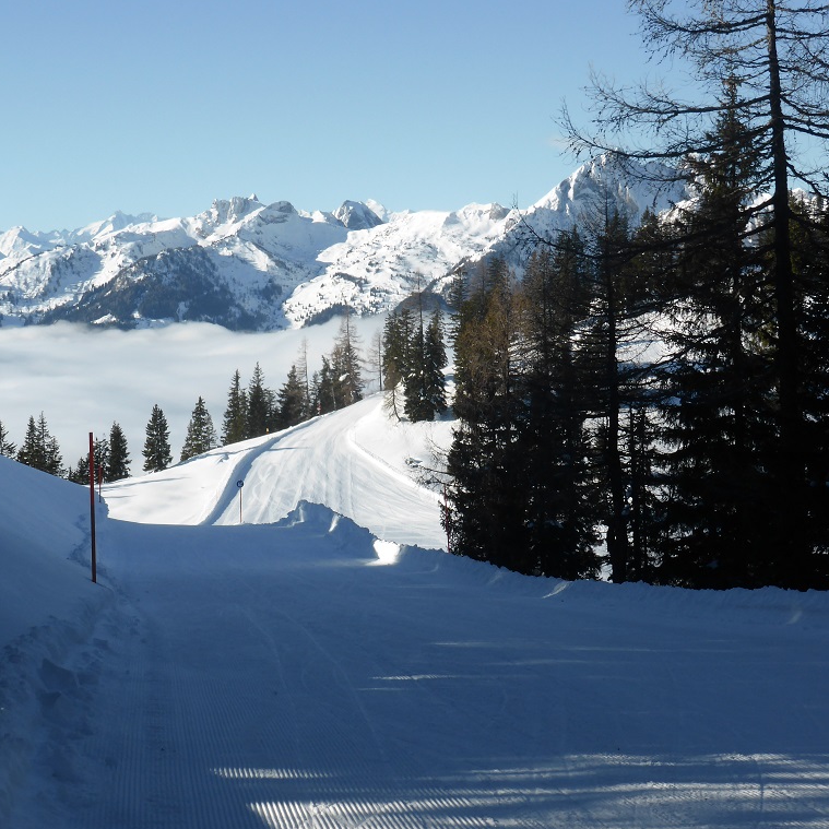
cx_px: 332
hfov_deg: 25.3
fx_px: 1842
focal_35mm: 68
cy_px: 417
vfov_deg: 25.4
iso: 100
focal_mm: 9.7
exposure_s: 1/800
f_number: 4.6
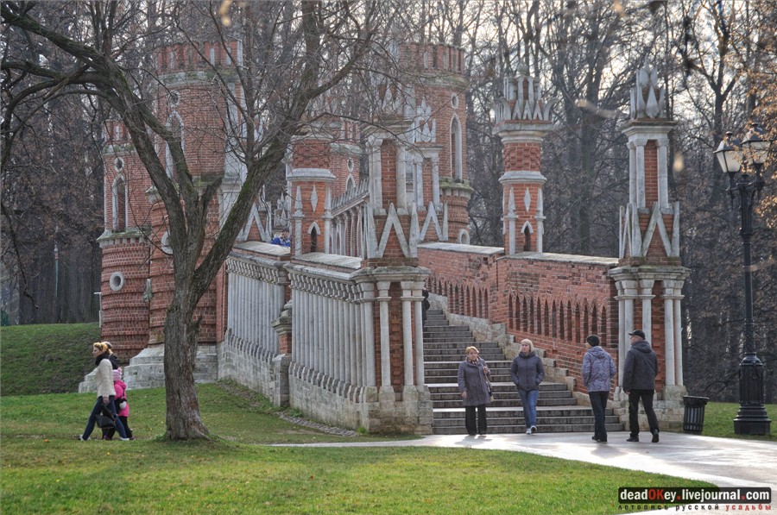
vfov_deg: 11.1
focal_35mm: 123
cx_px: 388
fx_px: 2650
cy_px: 258
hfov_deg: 16.7
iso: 500
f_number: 8
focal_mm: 82
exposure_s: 1/400
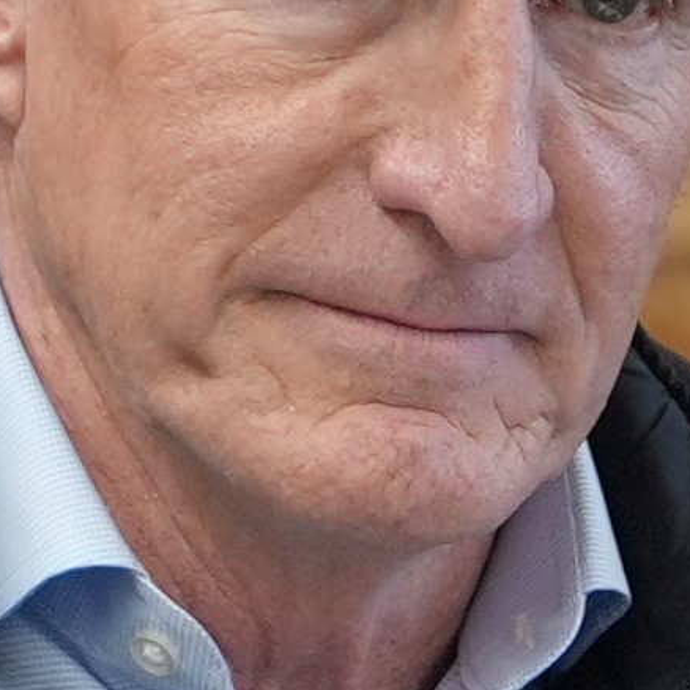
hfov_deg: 1.6
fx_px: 25055
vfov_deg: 1.6
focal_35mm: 1111
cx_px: 1594
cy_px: 529
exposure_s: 1/160
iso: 1000
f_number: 4
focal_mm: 135
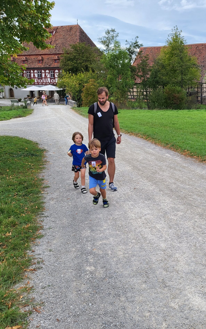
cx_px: 172
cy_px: 164
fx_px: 332
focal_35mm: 37
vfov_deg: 52.7
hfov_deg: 33.2
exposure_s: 1/986
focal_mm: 5.4
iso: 40
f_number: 1.8
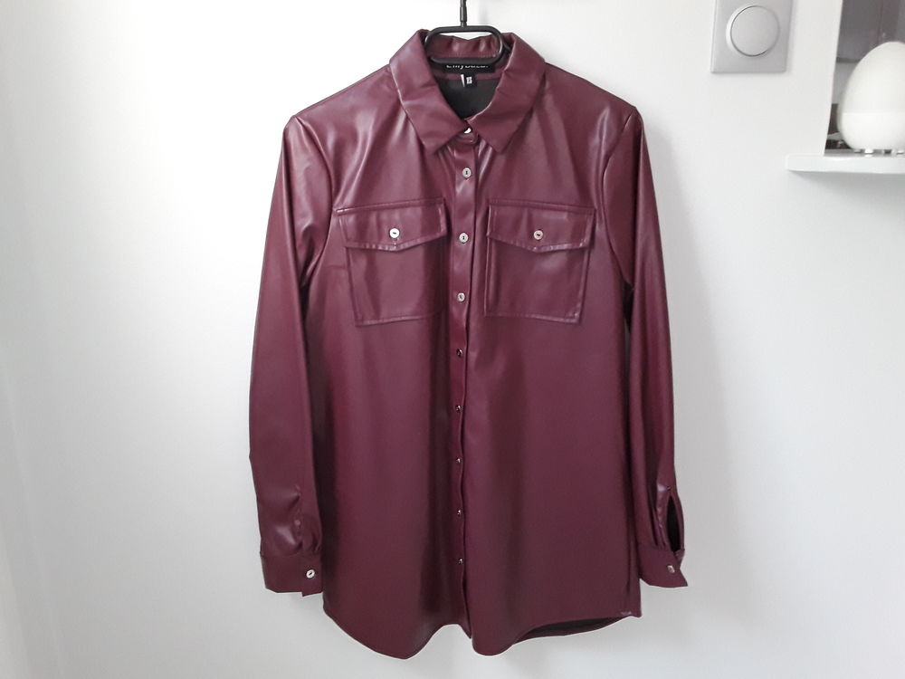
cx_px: 452
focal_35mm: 27
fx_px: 706
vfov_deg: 51.4
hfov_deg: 65.3
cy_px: 340
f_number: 1.9
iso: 200
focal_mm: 2.91
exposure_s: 1/25
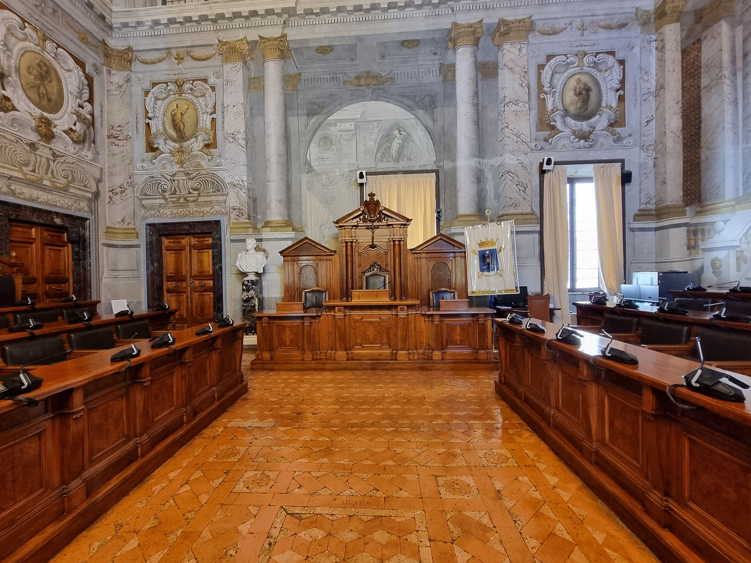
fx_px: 304
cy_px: 278
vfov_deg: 85.7
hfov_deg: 102.0
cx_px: 357
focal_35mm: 14
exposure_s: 1/33
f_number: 2.2
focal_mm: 2.2
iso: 400
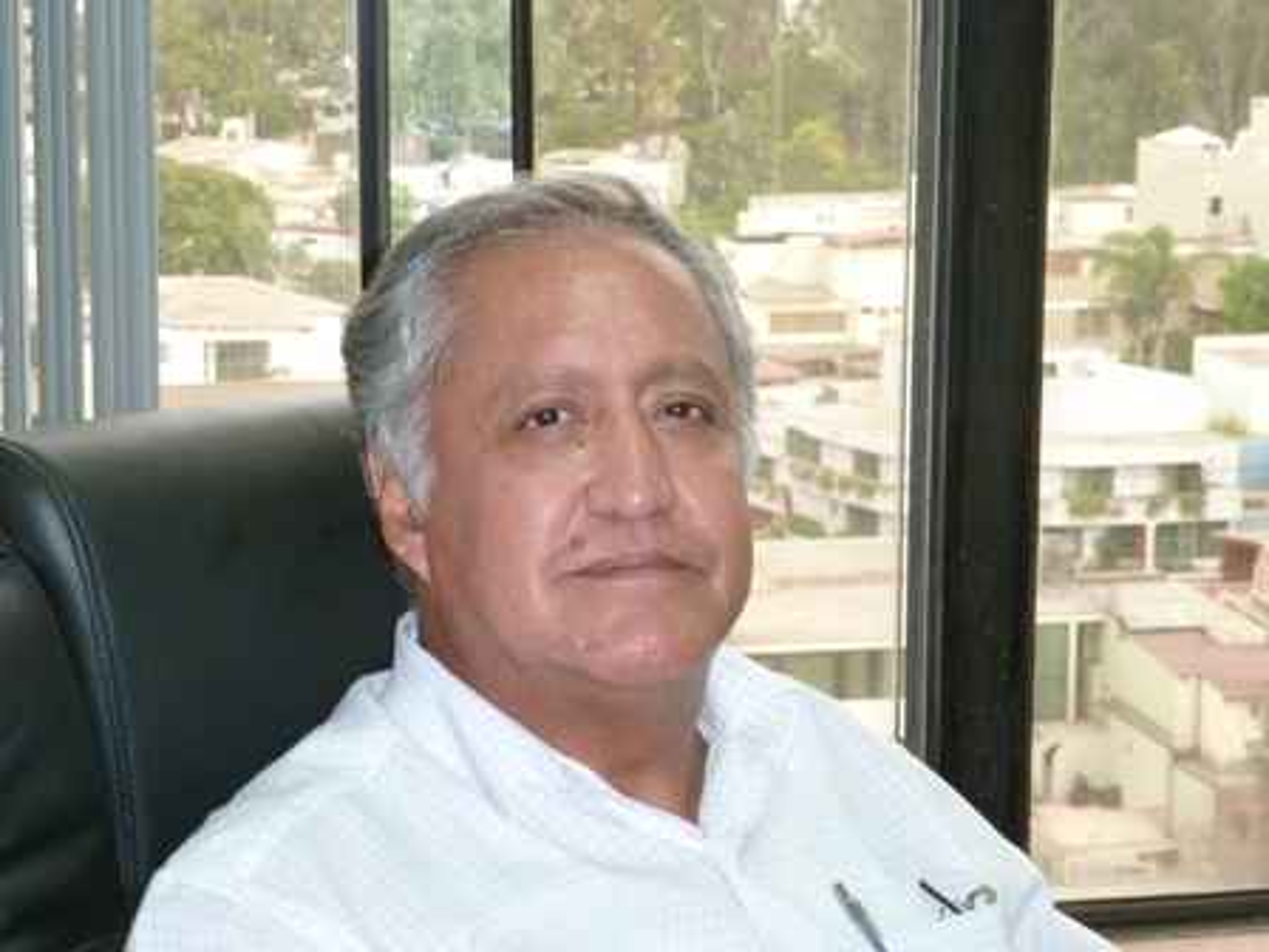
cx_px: 634
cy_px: 476
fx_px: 3263
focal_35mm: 89
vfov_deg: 16.6
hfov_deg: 22.0
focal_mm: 16
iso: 320
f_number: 4.9
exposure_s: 1/60
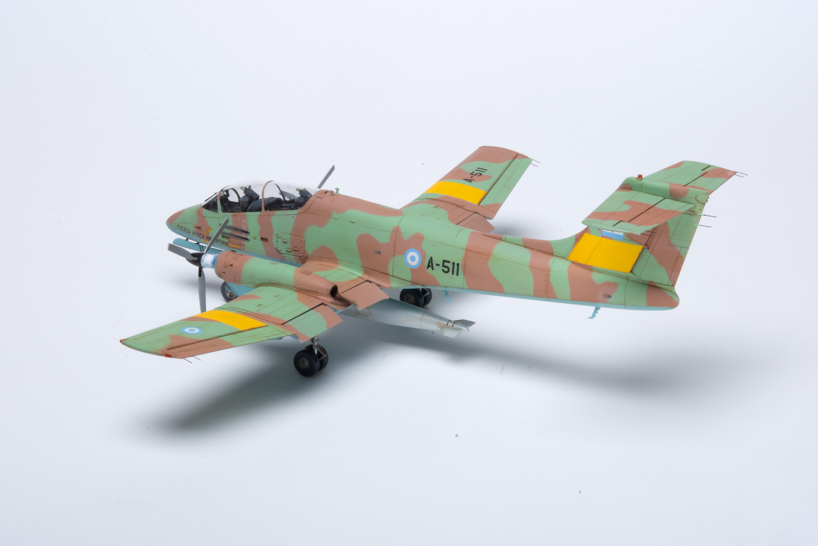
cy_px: 272
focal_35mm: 91
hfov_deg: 22.4
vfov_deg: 15.0
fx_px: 2068
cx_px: 410
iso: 100
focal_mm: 60
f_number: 32
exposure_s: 1/125
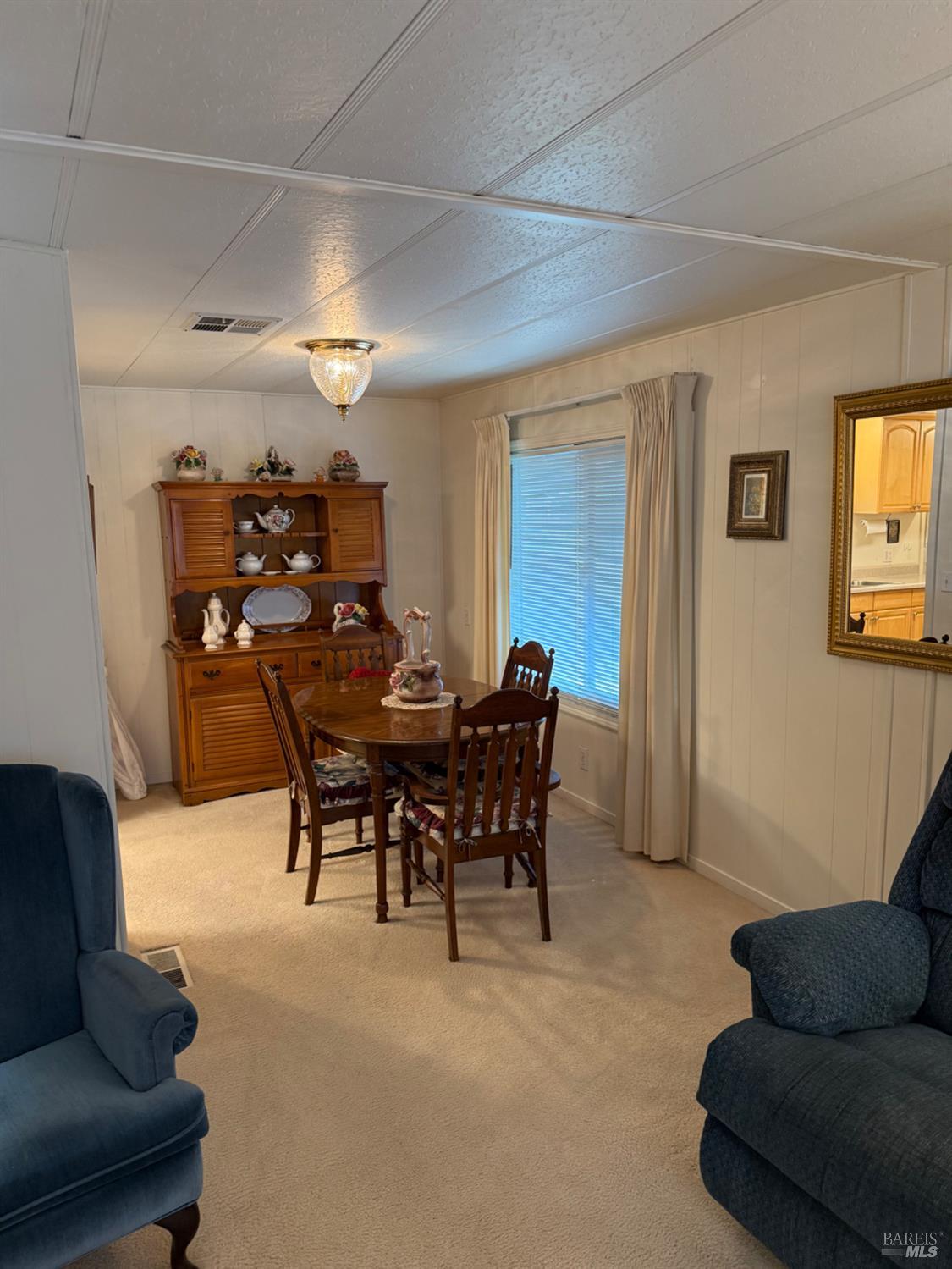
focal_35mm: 24
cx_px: 476
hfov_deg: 56.8
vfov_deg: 71.6
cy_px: 634
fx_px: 880
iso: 250
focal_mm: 6.76
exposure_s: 1/60
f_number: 1.78
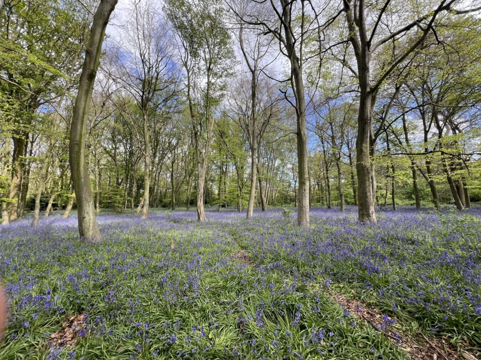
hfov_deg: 106.2
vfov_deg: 89.9
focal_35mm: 13
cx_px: 240
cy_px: 180
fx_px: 181
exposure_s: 1/261
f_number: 1.8
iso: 32
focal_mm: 1.57
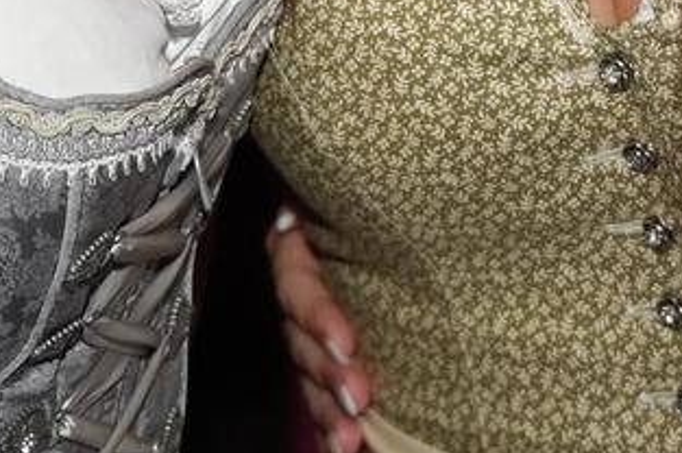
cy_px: -586
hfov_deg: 9.5
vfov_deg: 6.1
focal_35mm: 217
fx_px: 4104
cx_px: 540
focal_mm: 35.3
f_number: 2.8
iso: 1250
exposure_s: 1/60
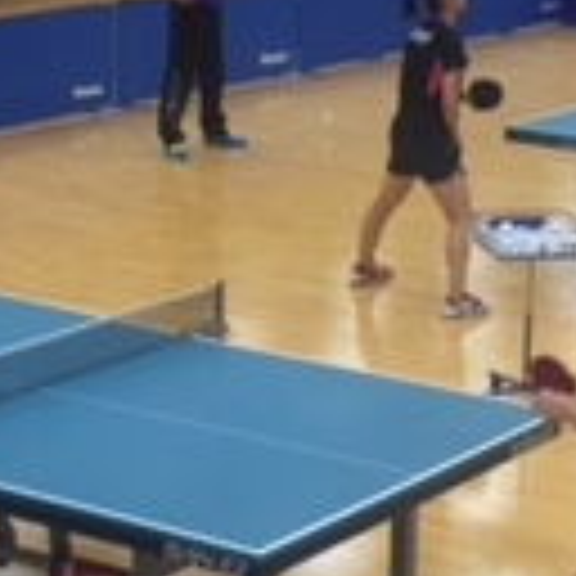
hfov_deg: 13.6
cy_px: 207
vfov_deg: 13.6
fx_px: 2410
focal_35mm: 128
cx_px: 374
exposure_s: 1/60
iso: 32
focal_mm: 4.15
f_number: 2.2
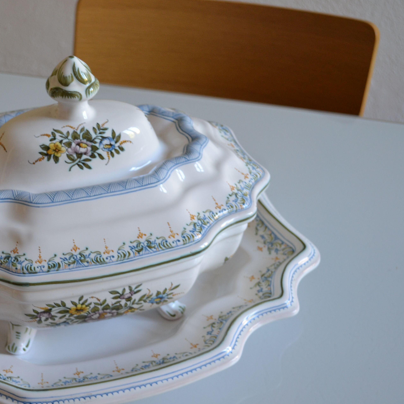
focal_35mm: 60
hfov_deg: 28.1
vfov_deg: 28.6
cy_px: 232
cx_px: 88
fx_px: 792
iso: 400
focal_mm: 26
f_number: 4.2
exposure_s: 1/30
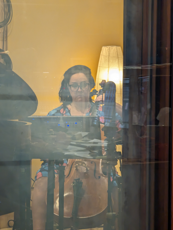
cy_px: 115
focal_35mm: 117
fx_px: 778
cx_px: 86
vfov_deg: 16.8
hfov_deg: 12.7
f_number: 3.5
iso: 251
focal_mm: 19
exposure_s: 1/33.3
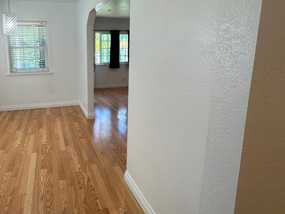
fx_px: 173
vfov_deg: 62.5
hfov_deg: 74.8
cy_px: 80
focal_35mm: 21
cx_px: 81
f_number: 2.2
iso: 64
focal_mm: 2.22
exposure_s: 1/120
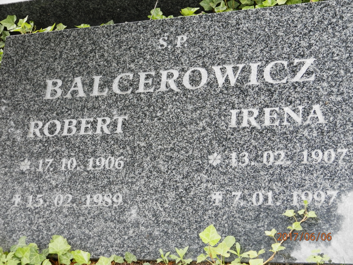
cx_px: 176
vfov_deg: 21.6
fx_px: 693
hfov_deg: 28.6
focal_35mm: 68
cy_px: 132
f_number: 4
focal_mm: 12.2
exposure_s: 1/80
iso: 200
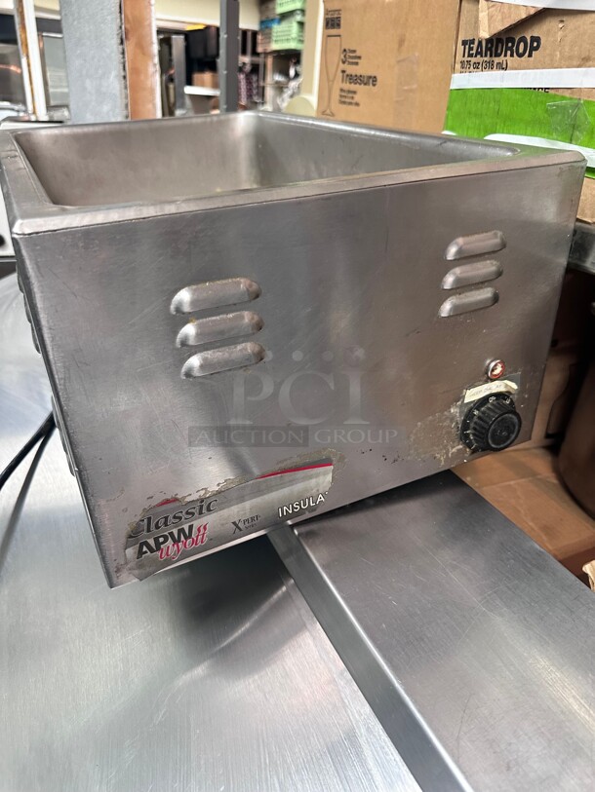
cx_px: 298
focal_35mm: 24
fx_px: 550
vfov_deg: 71.6
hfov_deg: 56.8
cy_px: 396
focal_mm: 6.86
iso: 400
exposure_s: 1/60
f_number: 1.78
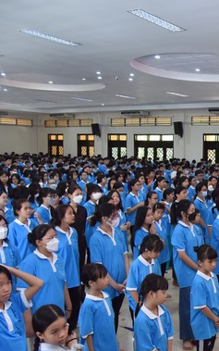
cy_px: 183
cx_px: 275
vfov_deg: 47.2
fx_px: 401
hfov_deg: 26.5
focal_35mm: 42
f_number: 5.6
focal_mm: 24
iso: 2000
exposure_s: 1/125
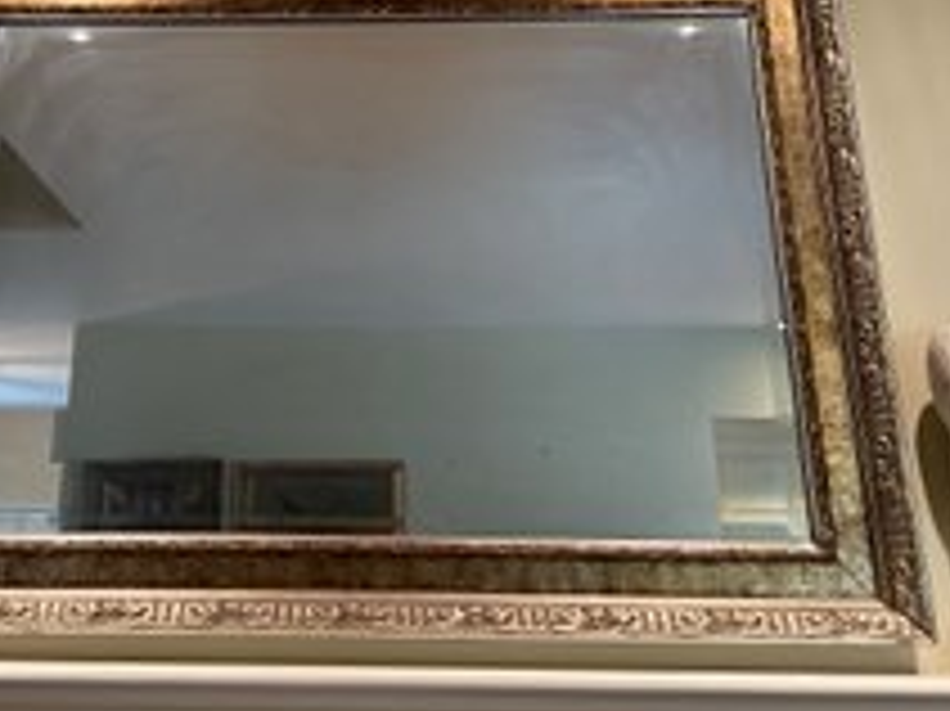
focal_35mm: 39
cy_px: 209
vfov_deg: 36.2
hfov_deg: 47.3
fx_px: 1070
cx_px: 335
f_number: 1.78
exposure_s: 1/60
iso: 320
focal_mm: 6.86
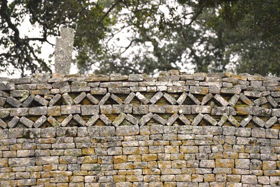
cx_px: 140
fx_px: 1555
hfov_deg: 10.3
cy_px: 94
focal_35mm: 200
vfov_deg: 6.9
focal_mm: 200
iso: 400
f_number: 4
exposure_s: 1/200
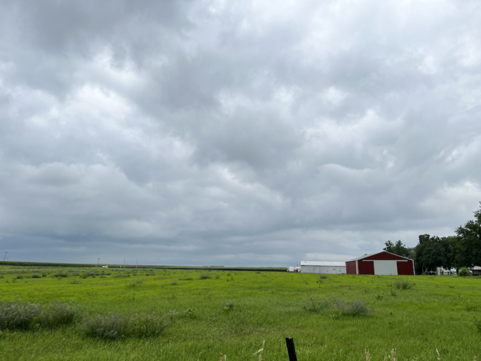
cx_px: 240
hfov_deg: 67.3
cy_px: 180
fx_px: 361
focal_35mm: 26
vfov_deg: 53.1
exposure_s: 1/3356
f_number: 1.5
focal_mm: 5.7
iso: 50
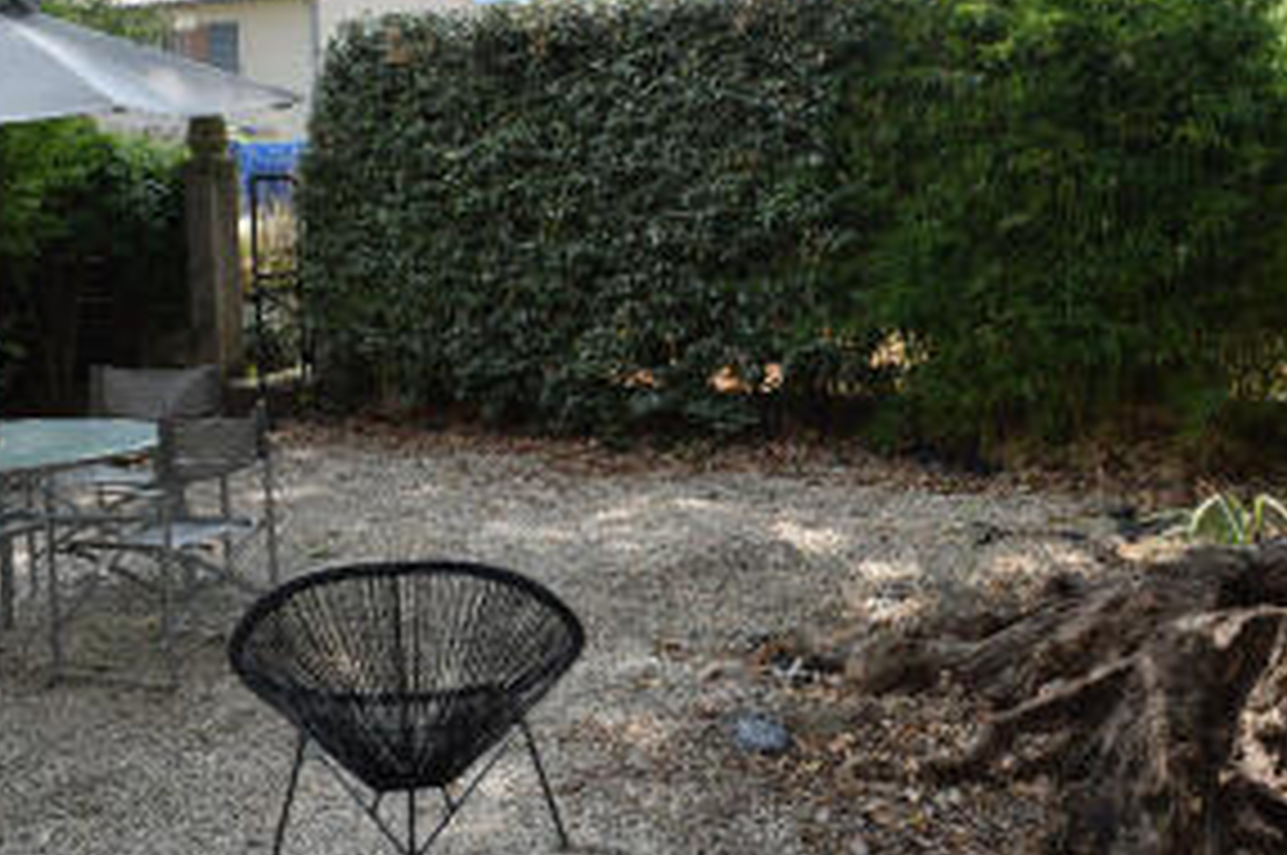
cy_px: 322
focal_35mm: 50
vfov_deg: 26.8
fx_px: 1785
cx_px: 716
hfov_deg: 39.6
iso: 100
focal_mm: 20
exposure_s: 1/125
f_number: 5.6
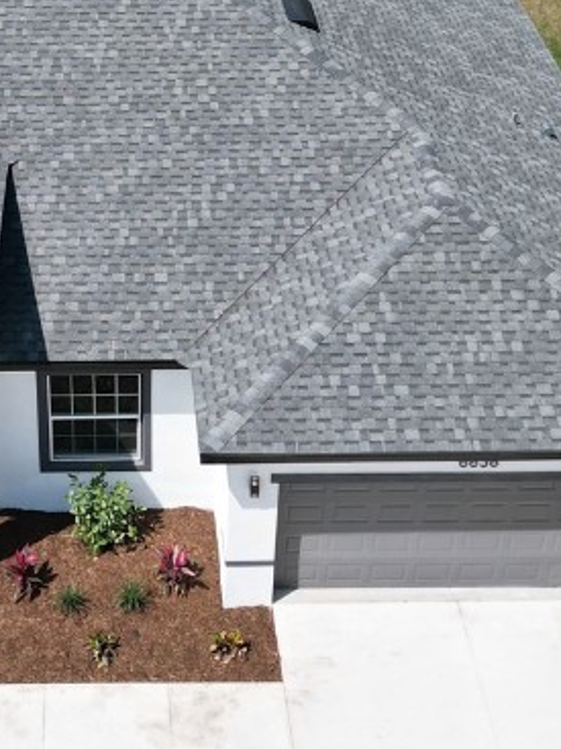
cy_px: 216
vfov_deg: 28.7
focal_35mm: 67
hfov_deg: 21.7
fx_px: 1449
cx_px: 116
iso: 200
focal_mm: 6.72
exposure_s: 1/4000
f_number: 1.7
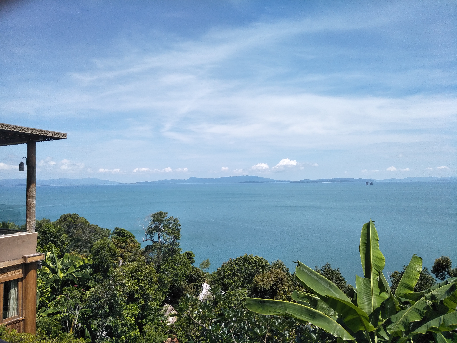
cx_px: 228
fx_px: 264
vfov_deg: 66.0
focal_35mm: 20
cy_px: 172
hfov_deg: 81.7
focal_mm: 3.46
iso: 32
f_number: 2.2
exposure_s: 1/1168
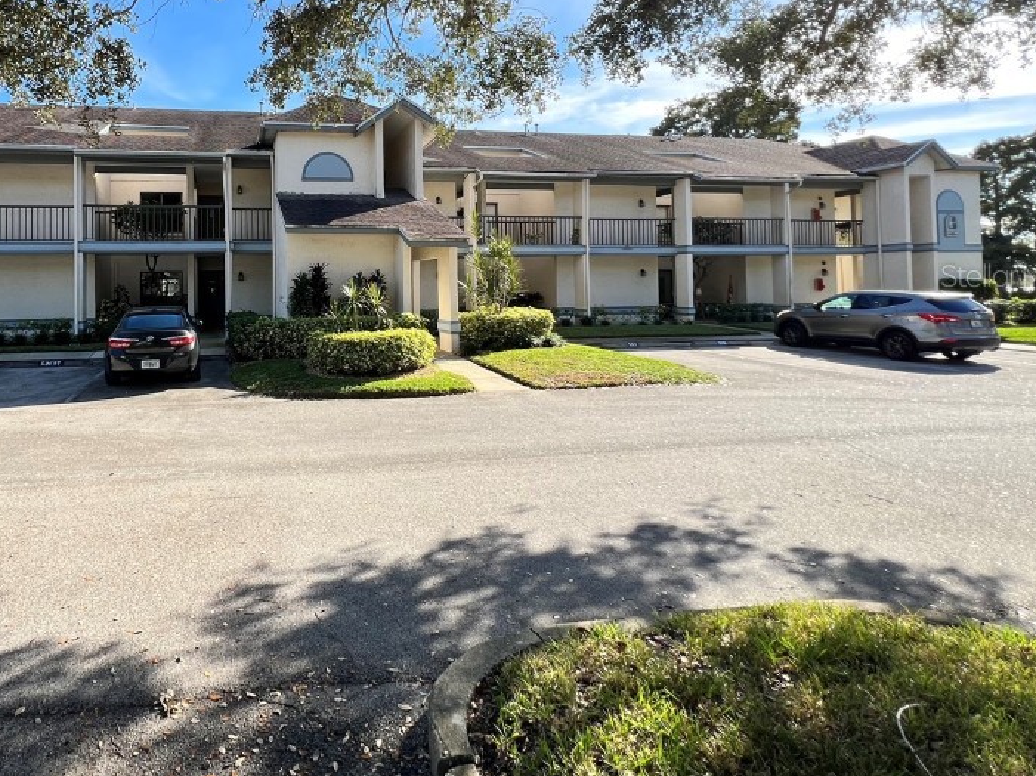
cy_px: 275
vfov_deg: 67.2
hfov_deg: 81.1
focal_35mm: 19
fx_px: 568
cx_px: 324
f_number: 1.8
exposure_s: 1/449
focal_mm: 1.57
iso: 32
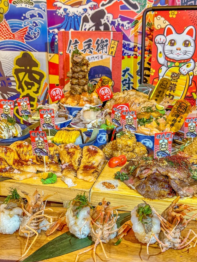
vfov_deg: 38.9
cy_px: 131
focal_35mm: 49
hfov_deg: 29.7
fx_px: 372
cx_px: 99
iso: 320
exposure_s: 1/40
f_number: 1.8
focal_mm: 6.86
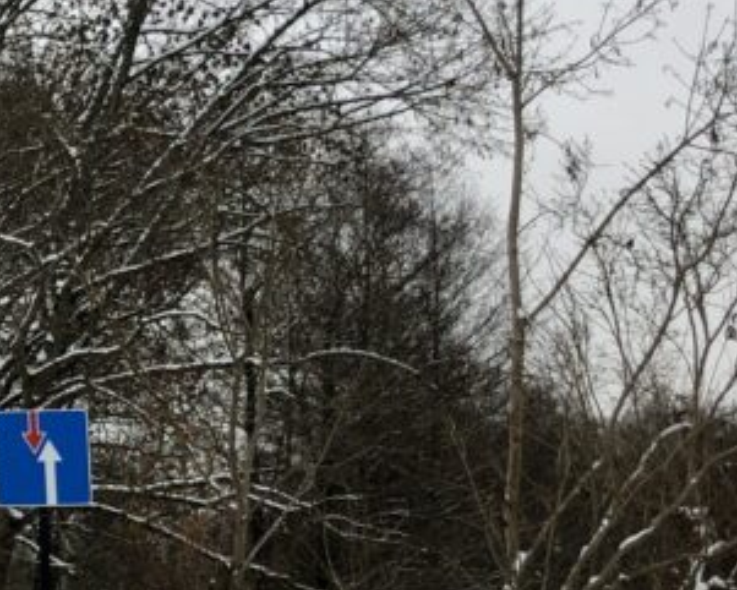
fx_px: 2029
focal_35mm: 93
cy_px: 289
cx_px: -225
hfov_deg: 19.0
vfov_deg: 16.5
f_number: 1.8
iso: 20
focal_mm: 4
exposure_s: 1/156
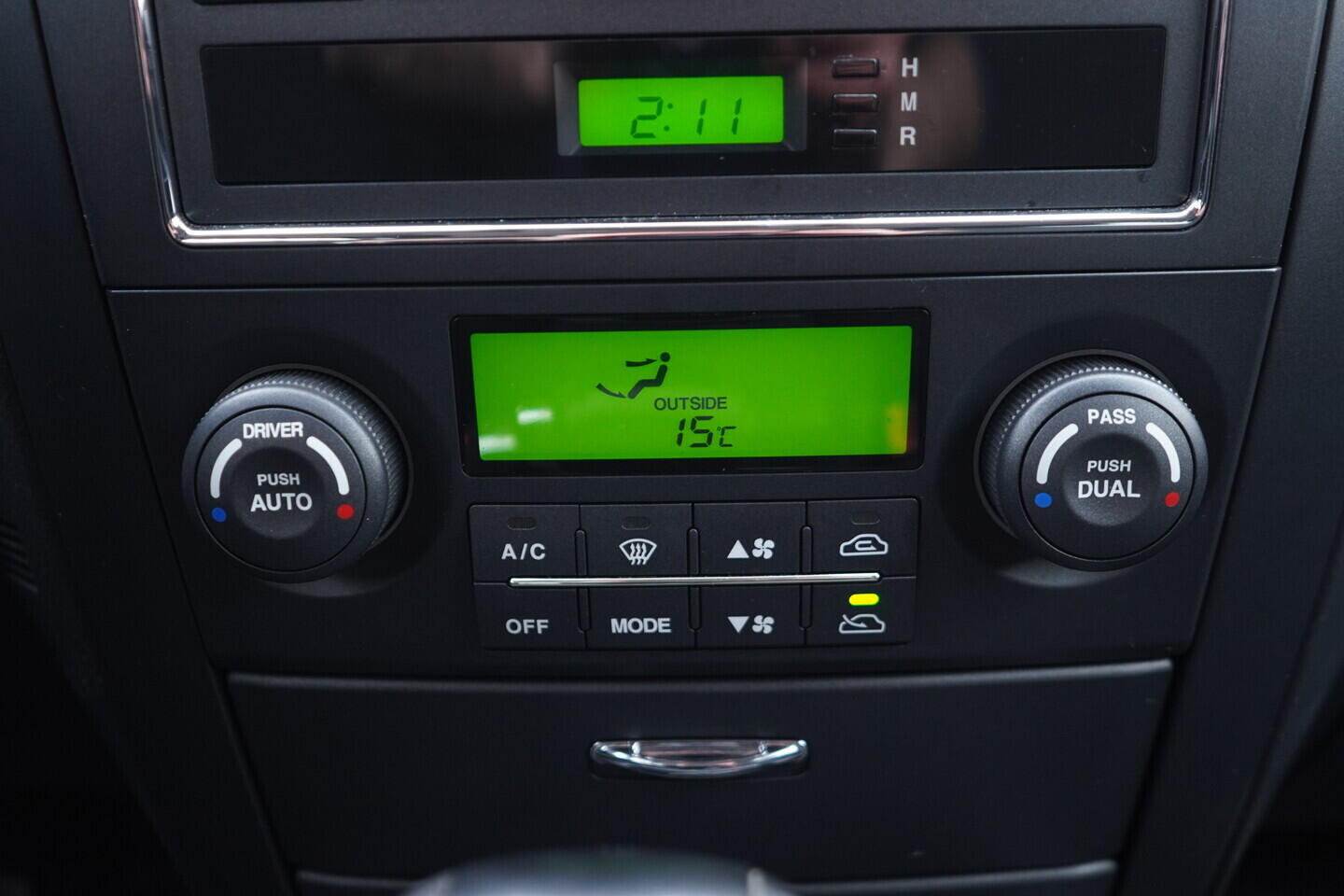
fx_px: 1344
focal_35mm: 36
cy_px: 448
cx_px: 672
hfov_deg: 53.1
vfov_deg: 36.9
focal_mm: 24
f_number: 2.8
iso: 640
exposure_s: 1/40
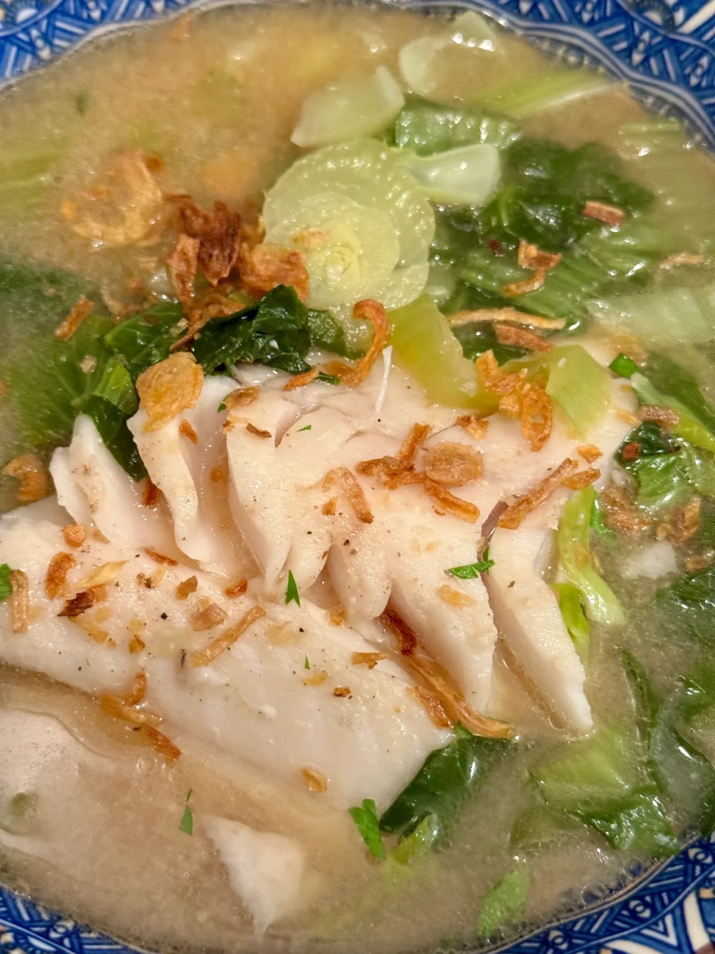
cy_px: 477
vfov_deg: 39.7
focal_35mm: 48
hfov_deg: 30.3
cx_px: 358
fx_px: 1322
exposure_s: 1/40
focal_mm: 6.76
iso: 320
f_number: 1.78
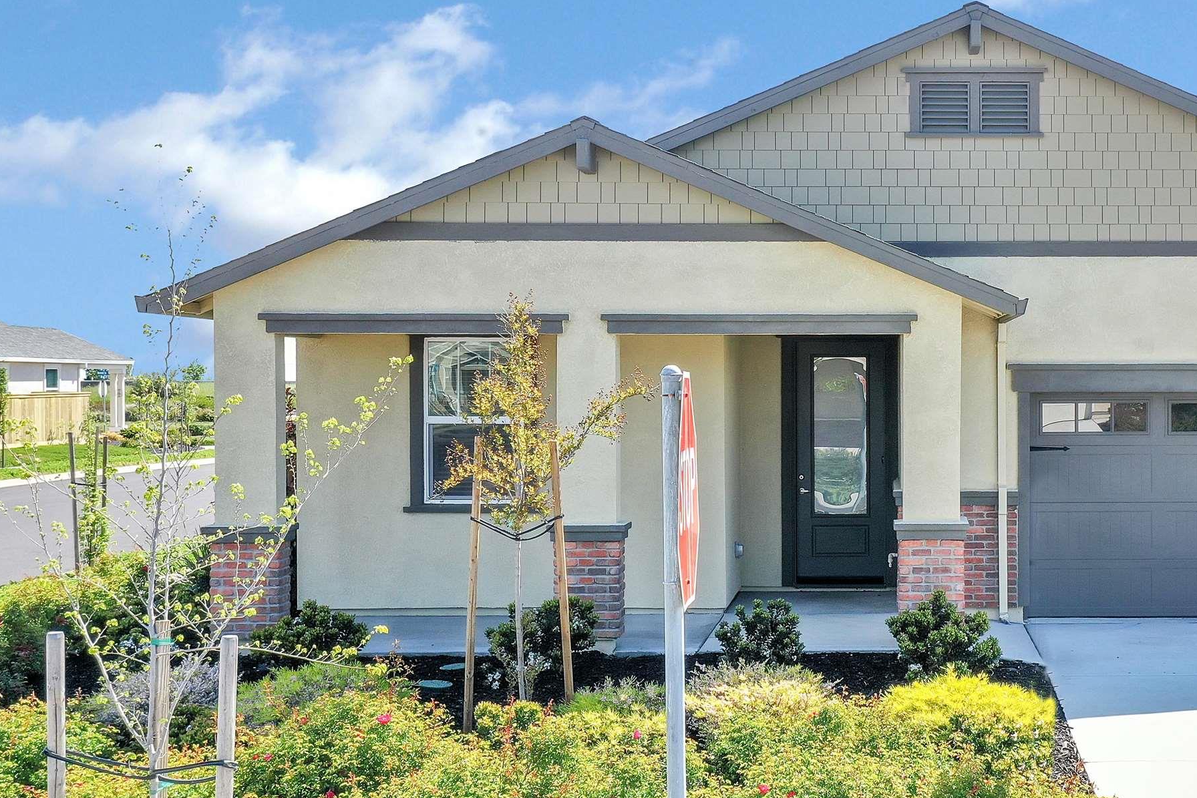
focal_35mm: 48
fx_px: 1596
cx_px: 937
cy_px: 405
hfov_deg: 39.7
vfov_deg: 28.1
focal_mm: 10.26
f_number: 5
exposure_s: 1/240
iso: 100
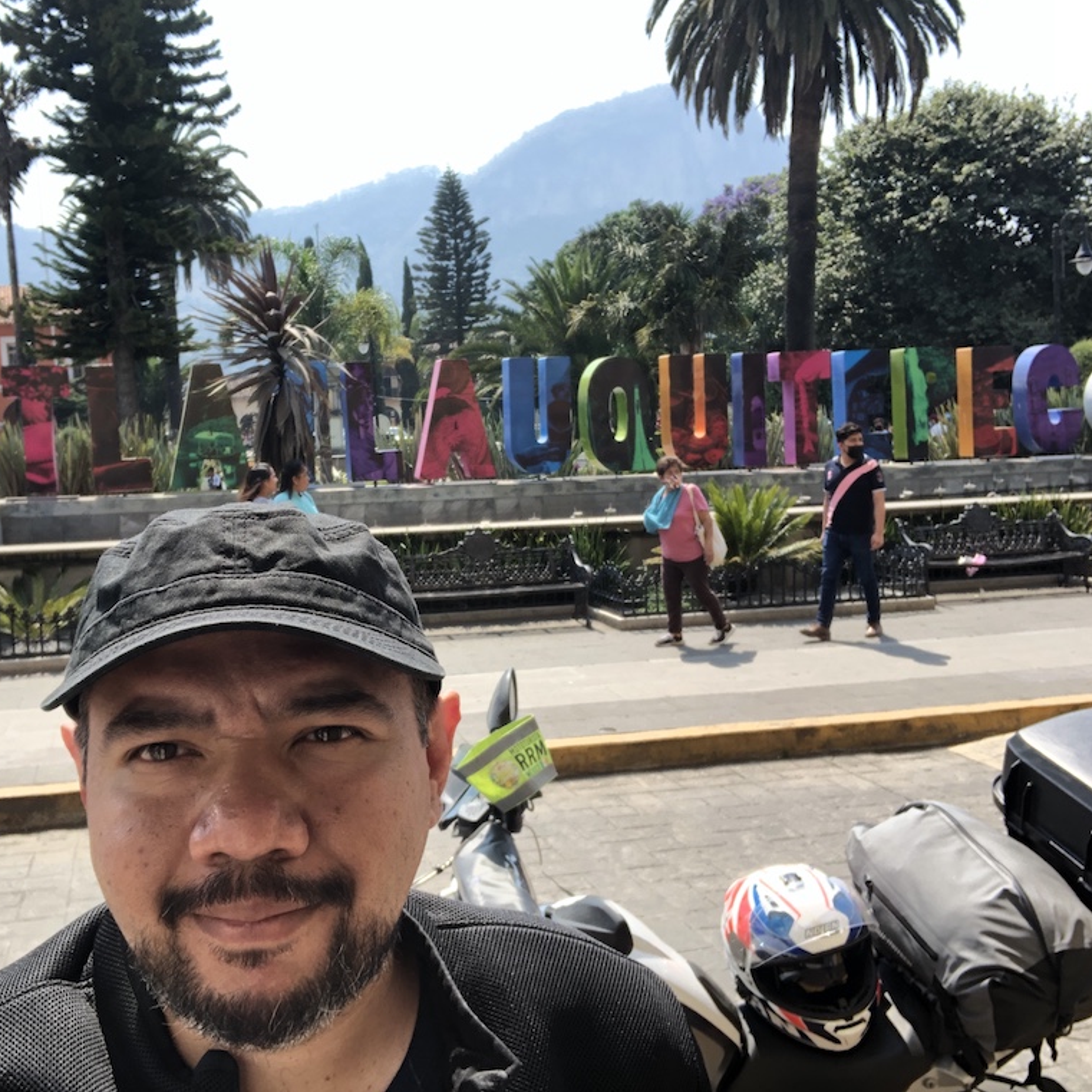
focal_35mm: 38
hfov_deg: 43.7
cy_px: 542
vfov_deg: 43.9
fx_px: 1356
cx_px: 459
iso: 20
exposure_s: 1/181
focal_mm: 2.87
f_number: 2.2
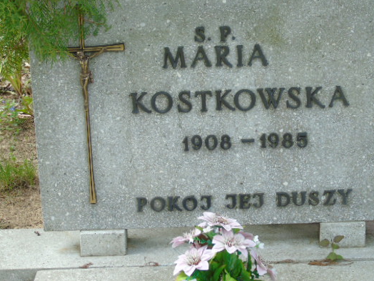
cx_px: 201
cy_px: 119
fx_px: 1426
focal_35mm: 132
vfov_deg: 11.2
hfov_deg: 14.9
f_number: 4.4
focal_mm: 19
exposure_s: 1/80
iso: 80
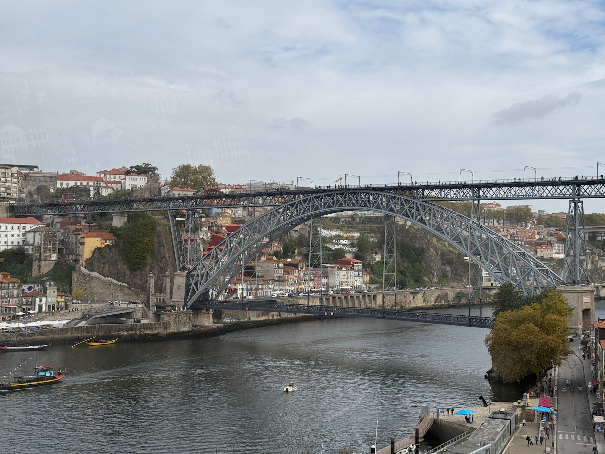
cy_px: 227
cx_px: 302
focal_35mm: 48
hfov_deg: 39.7
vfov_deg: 30.3
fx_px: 839
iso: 64
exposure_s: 1/2342
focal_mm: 6.76
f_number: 1.78
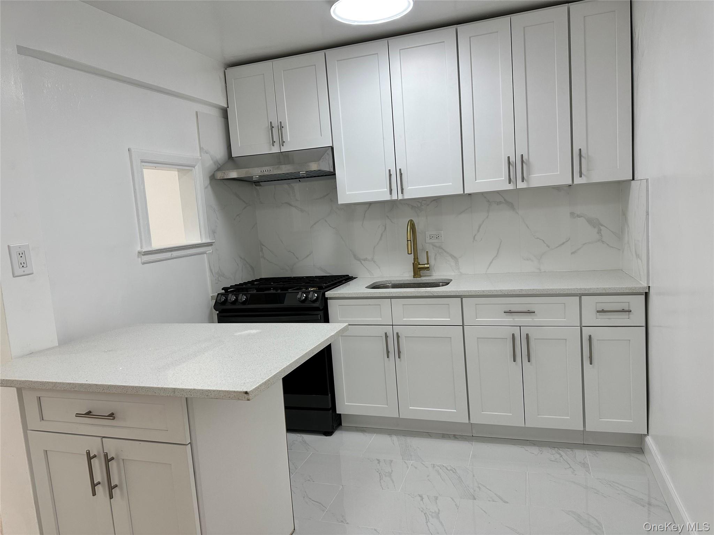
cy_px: 268
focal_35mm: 24
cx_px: 357
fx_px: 495
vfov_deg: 56.8
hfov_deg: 71.6
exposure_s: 1/120
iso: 100
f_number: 1.78
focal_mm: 6.86
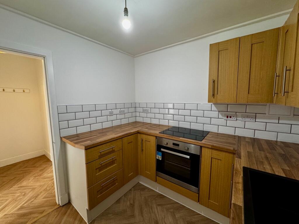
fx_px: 121
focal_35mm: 14
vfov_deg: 85.7
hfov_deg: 102.1
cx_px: 150
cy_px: 112
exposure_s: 1/50
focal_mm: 2.22
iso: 200
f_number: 2.2
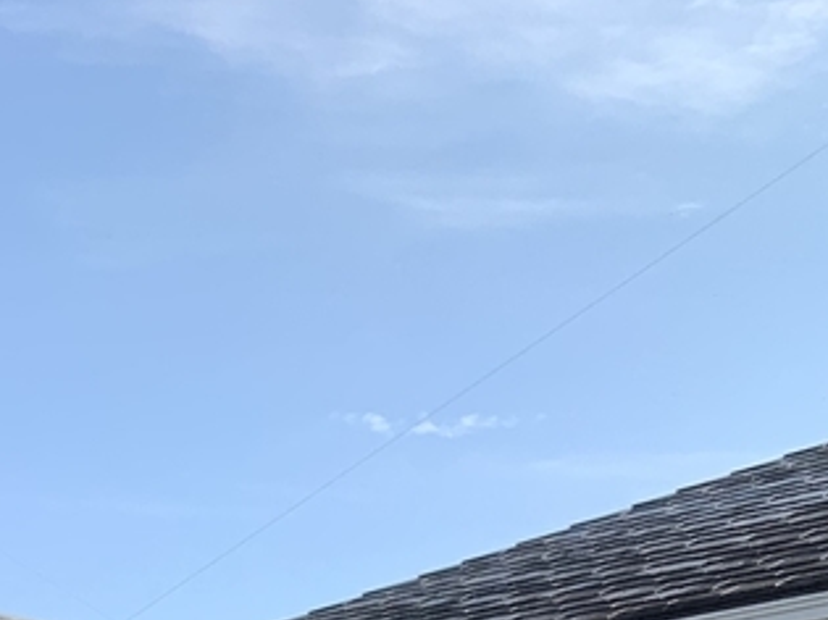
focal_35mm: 99
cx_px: -636
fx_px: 2367
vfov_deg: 13.3
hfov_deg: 16.7
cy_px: 1151
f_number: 1.8
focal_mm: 4.25
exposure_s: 1/711
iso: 25
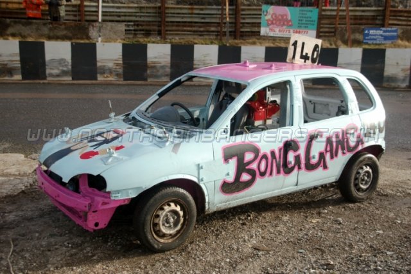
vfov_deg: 28.9
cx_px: 206
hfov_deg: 42.3
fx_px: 531
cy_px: 137
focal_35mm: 46
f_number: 4.5
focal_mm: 31
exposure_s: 1/640
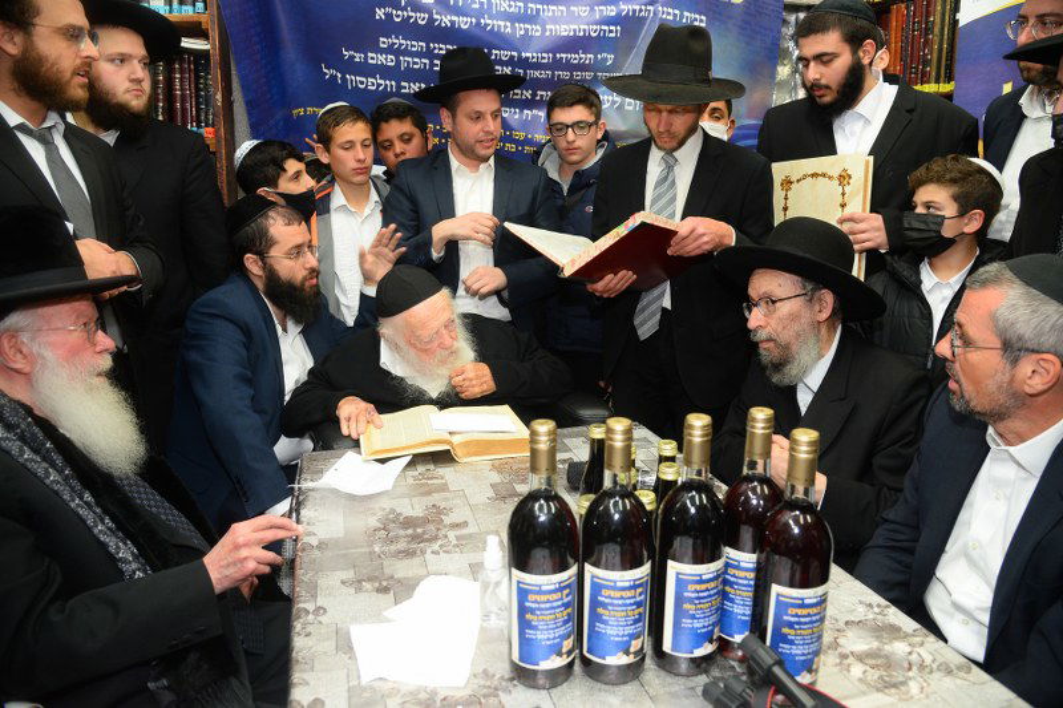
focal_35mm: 24
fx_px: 708
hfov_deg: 73.8
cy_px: 354
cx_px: 532
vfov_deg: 53.1
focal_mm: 24
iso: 1000
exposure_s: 1/80
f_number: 5
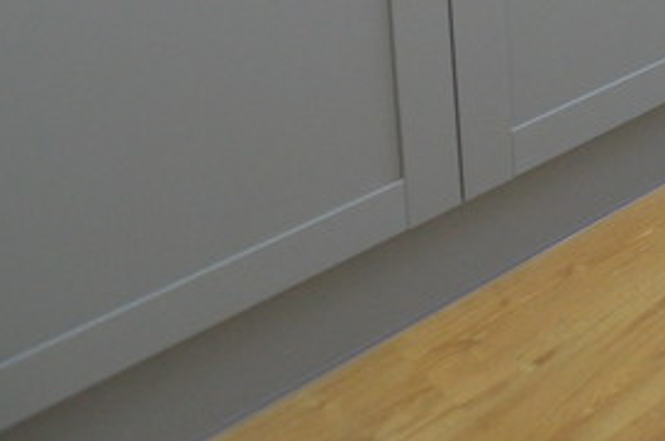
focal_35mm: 62
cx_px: 1121
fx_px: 1141
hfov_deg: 22.7
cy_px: -383
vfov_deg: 17.3
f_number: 4
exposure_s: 1/50
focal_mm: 11
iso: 800
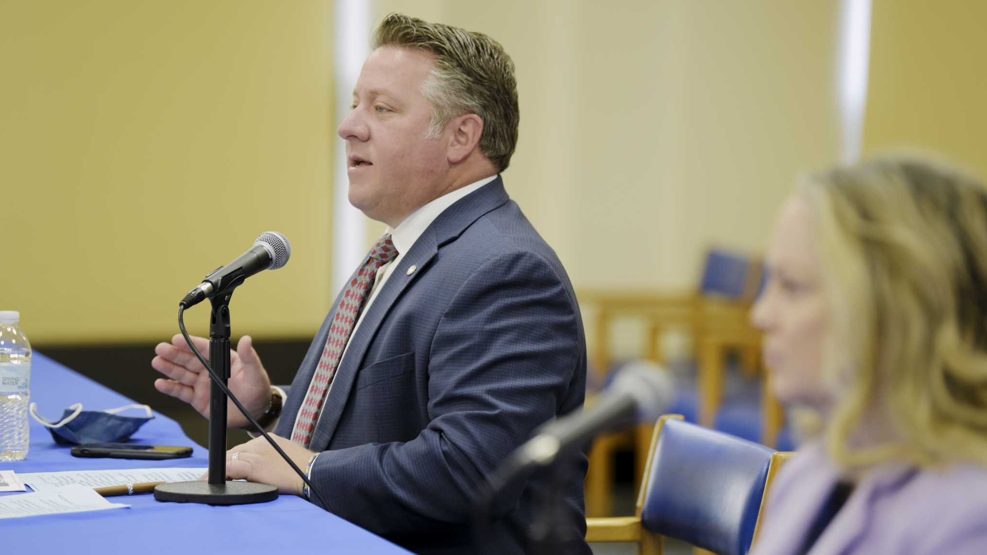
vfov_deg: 7.4
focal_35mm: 163
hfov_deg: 13.2
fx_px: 4266
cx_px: 493
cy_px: 242
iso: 1250
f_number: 2.8
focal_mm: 155
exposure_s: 1/200
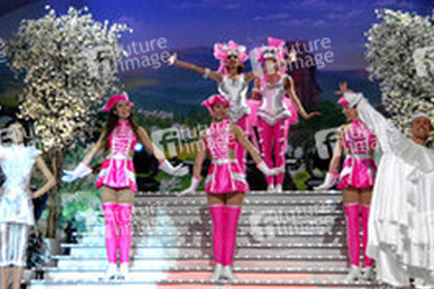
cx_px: 150
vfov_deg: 14.0
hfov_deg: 21.0
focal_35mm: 97
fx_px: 1168
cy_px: 99
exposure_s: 1/125
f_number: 4.2
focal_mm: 38
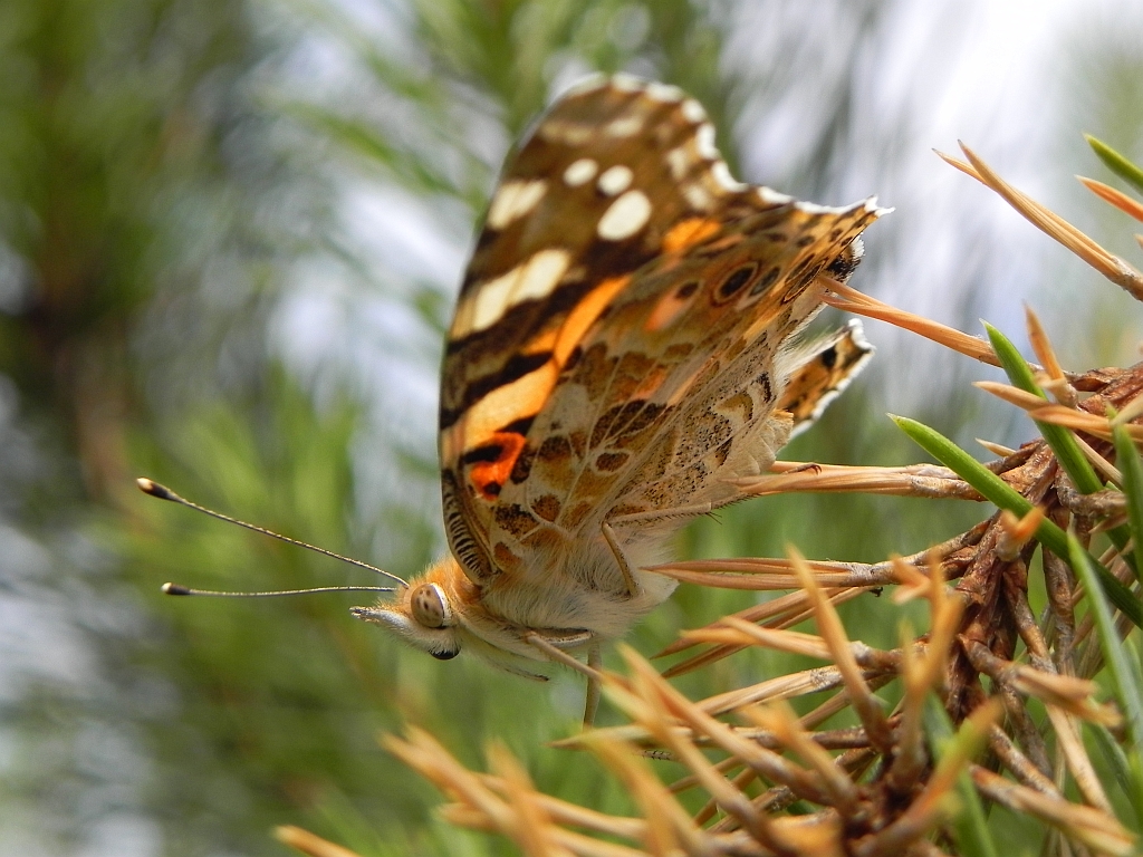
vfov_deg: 17.4
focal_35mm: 85
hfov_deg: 23.0
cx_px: 572
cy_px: 428
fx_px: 2807
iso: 160
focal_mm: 15.1
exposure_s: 1/411
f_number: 4
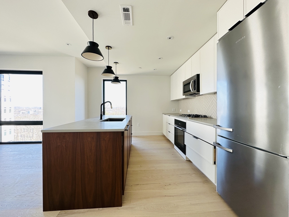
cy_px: 108
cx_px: 144
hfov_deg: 102.1
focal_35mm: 14
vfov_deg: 85.7
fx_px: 117
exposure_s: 1/110
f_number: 2.2
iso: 40
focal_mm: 2.22
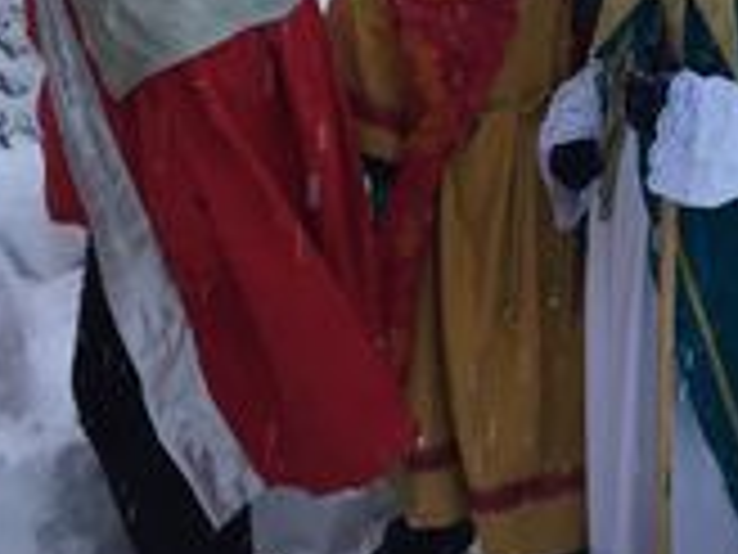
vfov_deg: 17.0
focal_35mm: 83
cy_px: -101
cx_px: 770
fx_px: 1770
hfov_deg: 22.5
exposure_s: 1/33
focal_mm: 4.15
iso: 40
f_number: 2.2
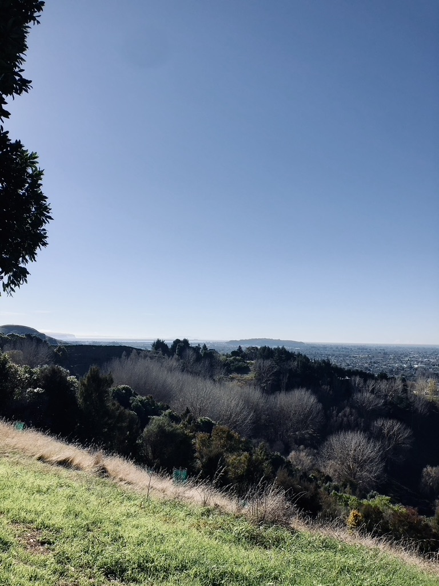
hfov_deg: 49.7
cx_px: 220
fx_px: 473
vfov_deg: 63.4
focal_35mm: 28
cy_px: 293
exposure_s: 1/3003
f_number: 1.8
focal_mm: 3.99
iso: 25
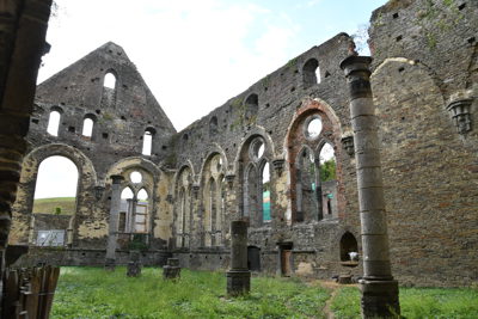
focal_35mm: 24
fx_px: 319
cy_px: 160
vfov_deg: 53.2
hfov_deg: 73.7
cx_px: 239
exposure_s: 1/125
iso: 100
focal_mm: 16
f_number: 6.3
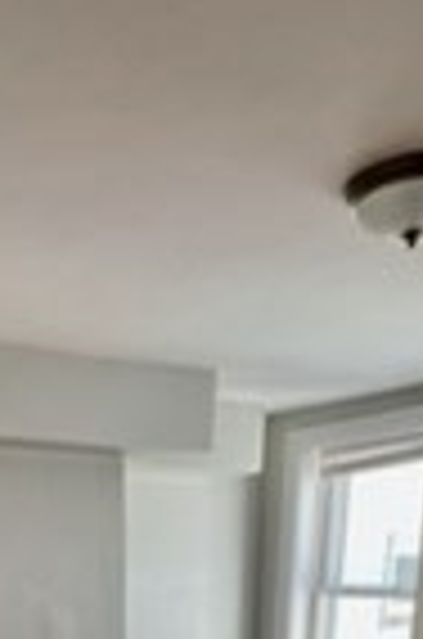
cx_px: 63
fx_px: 762
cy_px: 864
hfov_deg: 30.0
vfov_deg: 32.1
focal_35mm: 43
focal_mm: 1.57
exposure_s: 1/99
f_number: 1.8
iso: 40
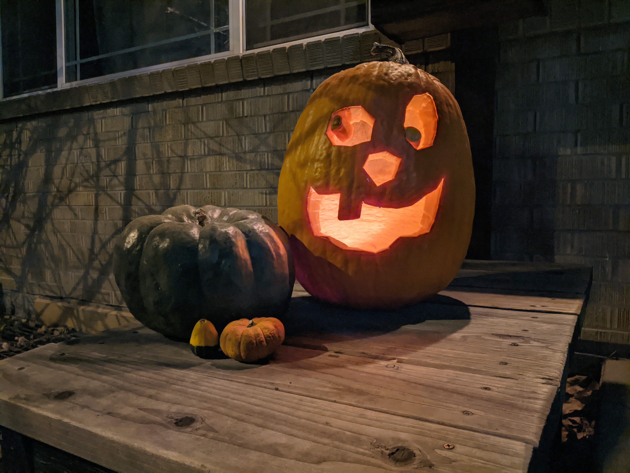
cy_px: 236
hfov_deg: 65.3
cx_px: 315
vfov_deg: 51.4
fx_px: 491
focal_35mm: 27
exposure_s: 1/8.57
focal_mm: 4.44
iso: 211
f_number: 1.8
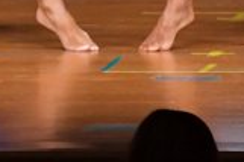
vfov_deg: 1.1
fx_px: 8308
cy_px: -197
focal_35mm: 1227
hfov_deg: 1.7
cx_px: -227
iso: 5000
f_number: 5.6
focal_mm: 170
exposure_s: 1/400
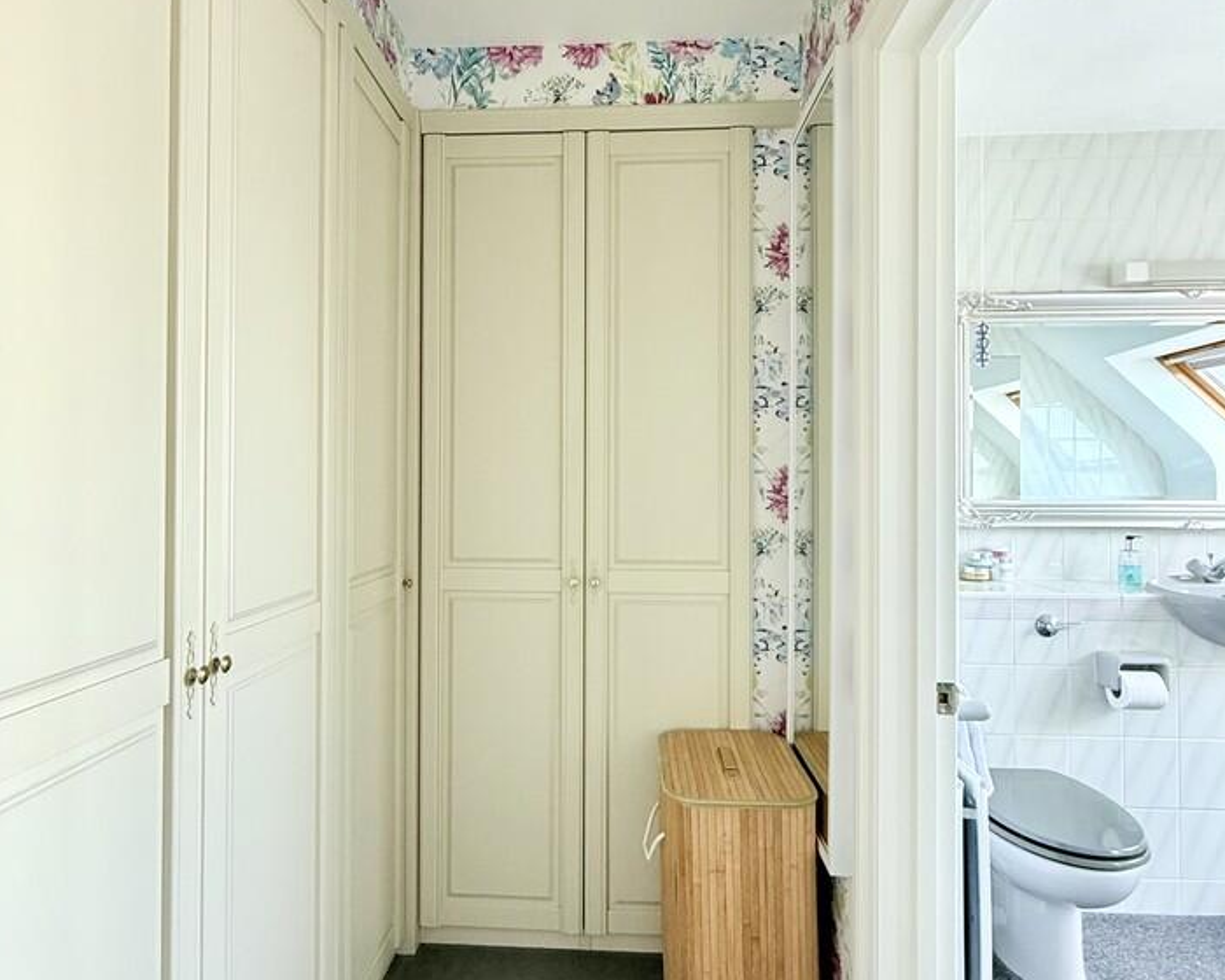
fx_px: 725
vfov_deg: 68.1
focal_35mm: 20
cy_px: 481
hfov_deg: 80.4
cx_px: 600
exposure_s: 1/72
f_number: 2.2
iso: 320
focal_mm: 2.22
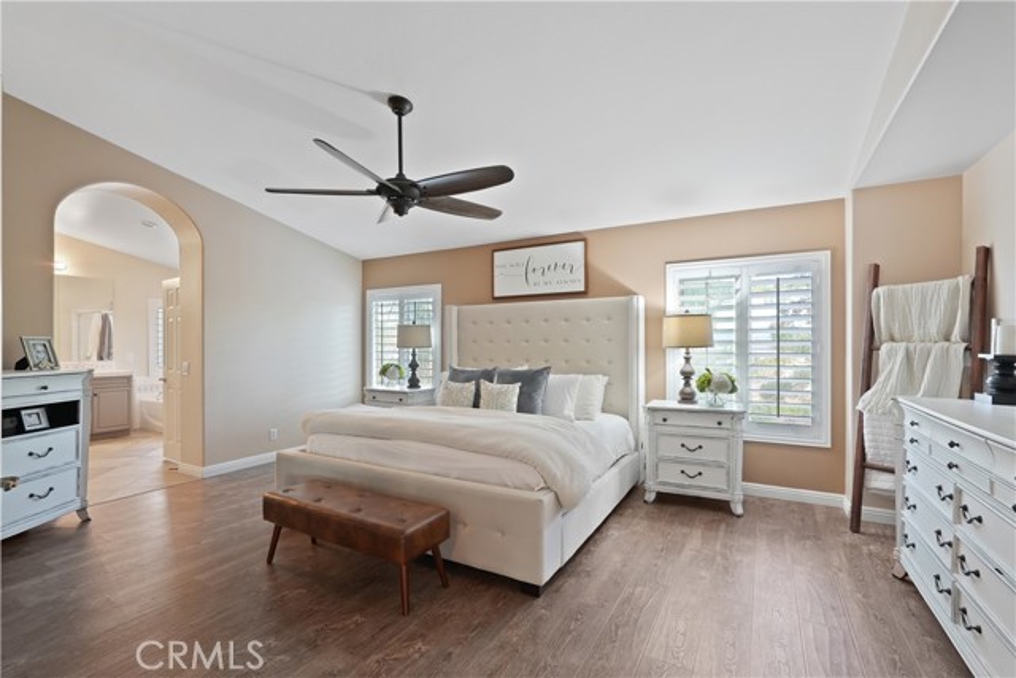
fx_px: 452
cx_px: 508
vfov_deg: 73.8
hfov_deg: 96.7
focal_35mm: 16
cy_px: 339
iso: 3200
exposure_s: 1/15
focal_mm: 16
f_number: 5.6
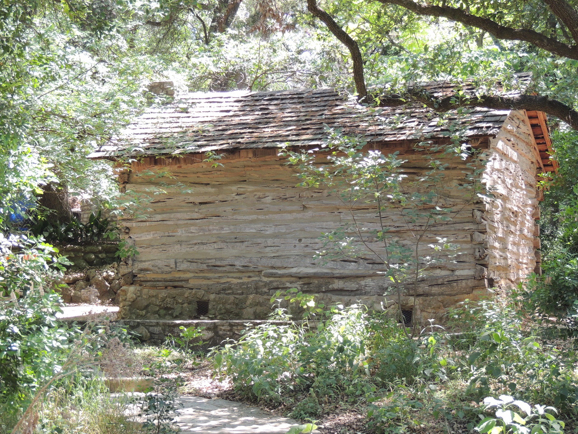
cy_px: 217
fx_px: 1503
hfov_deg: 21.8
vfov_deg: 16.4
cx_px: 289
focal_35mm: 90
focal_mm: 16
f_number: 4.1
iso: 220
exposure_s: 1/100
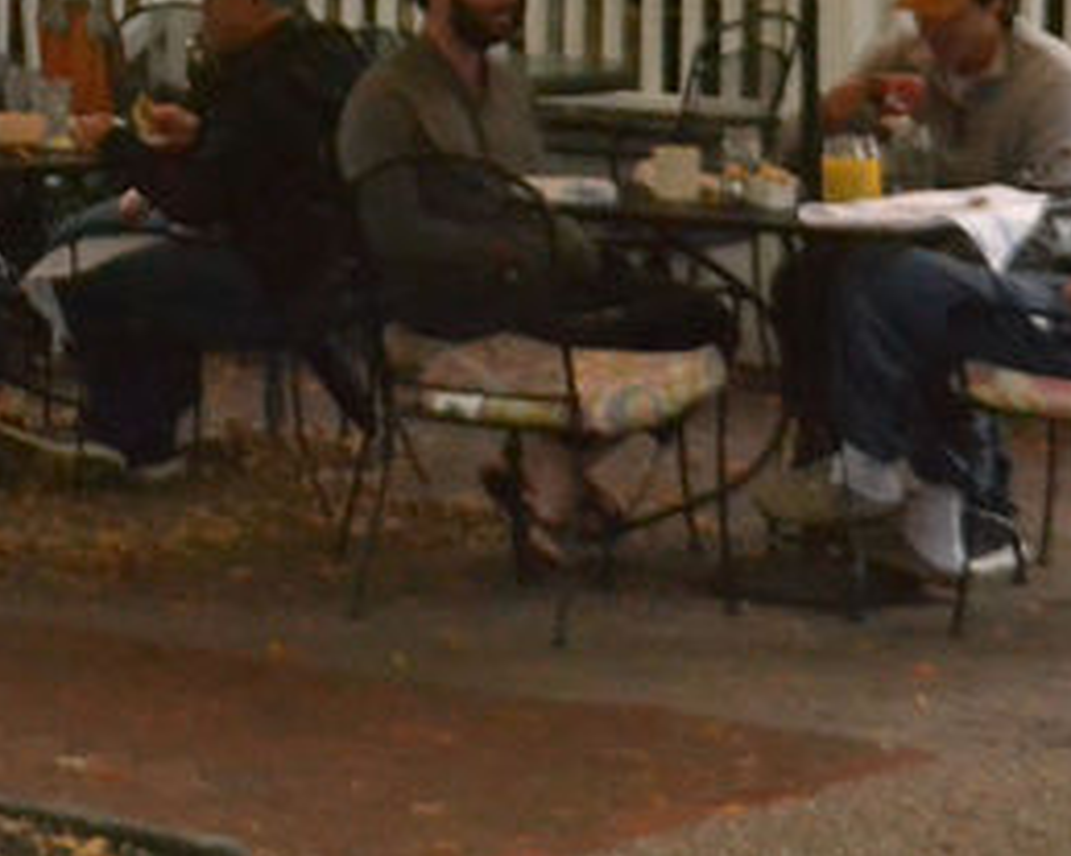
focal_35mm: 178
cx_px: 87
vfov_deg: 8.4
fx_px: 5640
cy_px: -552
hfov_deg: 10.8
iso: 3200
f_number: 4.8
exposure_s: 1/1000
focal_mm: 32
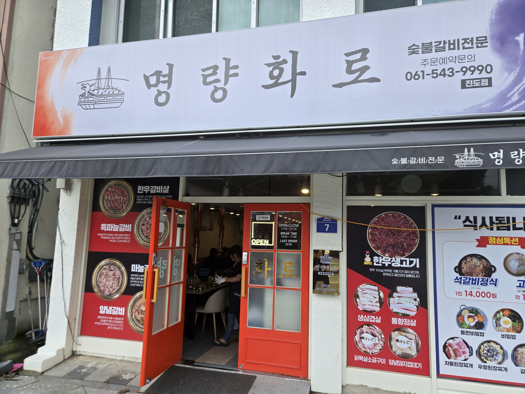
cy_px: 197
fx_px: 349
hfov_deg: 73.9
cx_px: 262
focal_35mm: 23
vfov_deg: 58.9
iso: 80
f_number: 1.8
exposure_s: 1/2593
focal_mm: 5.4
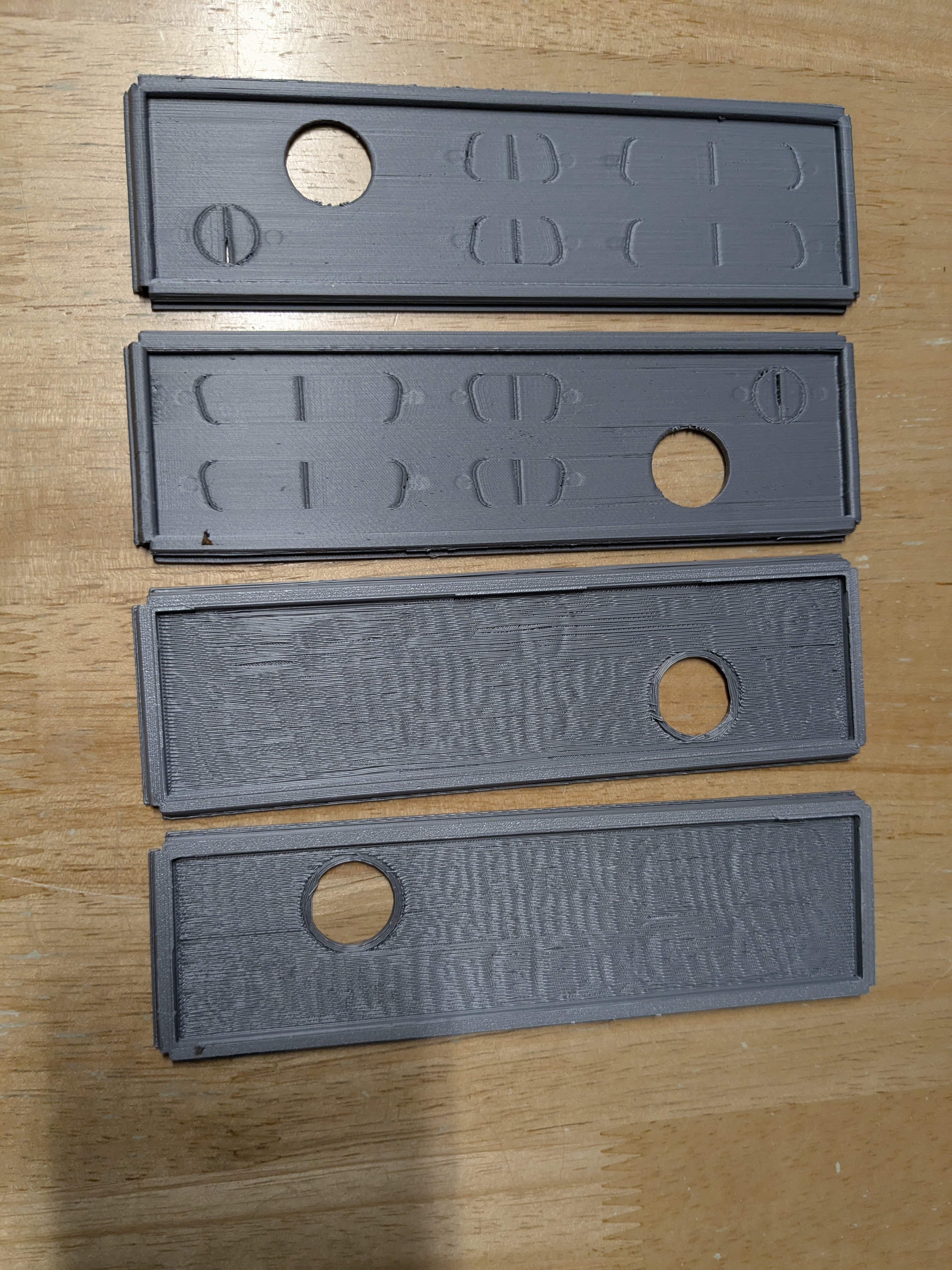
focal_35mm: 27
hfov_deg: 51.4
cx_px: 476
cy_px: 635
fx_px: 990
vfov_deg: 65.3
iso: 362
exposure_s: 1/99.9
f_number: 1.73
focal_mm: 4.38
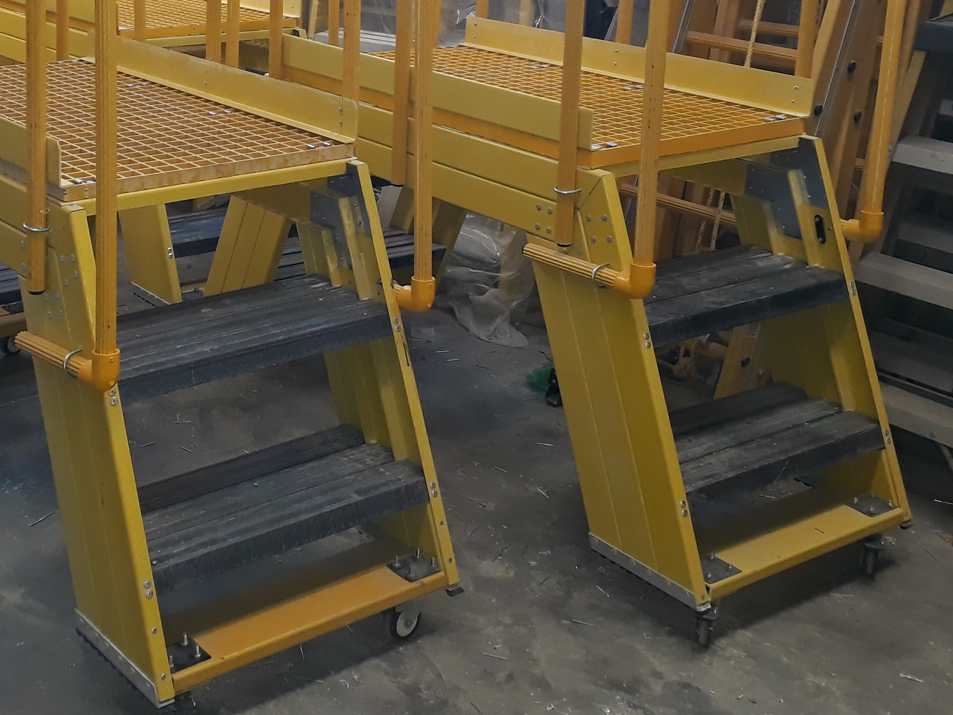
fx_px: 1377
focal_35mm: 50
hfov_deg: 37.5
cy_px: 117
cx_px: 268
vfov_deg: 28.3
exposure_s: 1/33
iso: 125
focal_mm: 3.6
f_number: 1.9
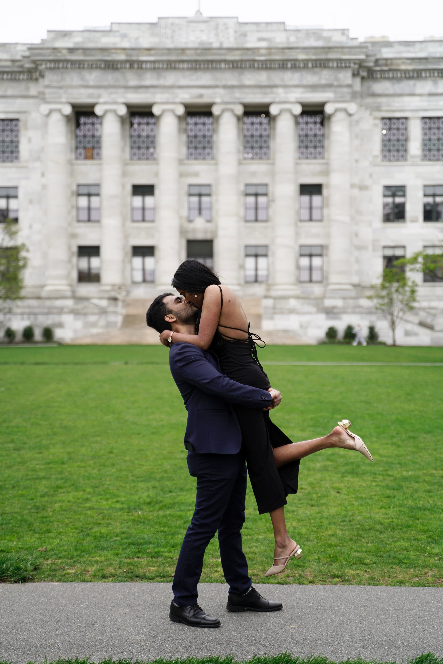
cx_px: 222
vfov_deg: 32.4
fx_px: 1144
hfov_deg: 21.9
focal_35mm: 62
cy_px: 332
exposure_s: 1/1000
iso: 100
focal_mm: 62
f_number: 2.8
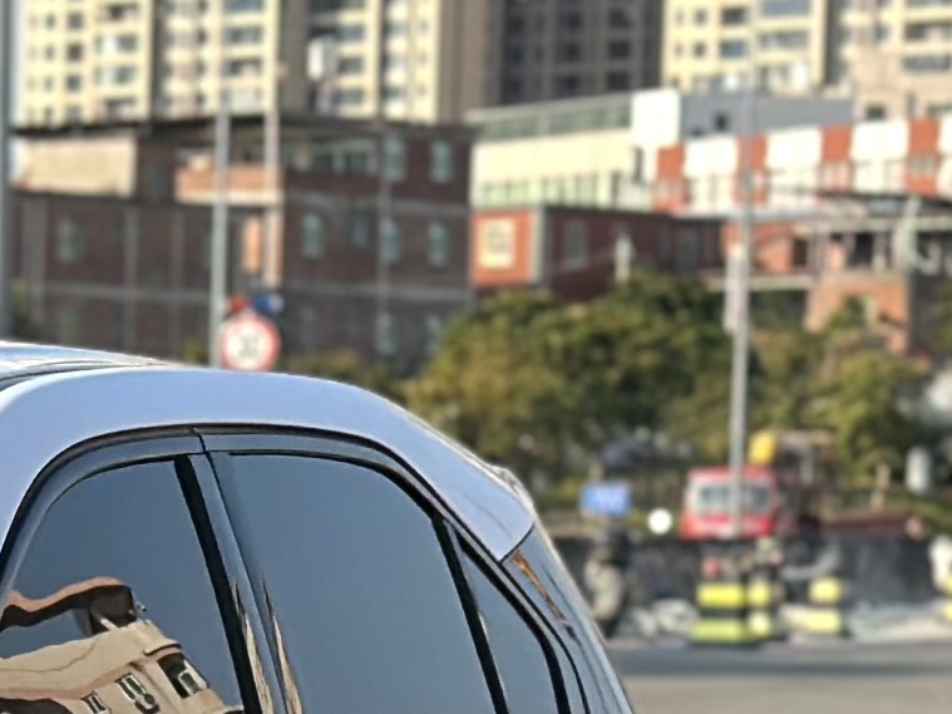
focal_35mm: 255
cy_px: 1326
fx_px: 7012
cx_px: -1012
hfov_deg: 7.4
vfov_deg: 5.7
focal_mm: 6.86
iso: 100
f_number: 1.78
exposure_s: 1/5556
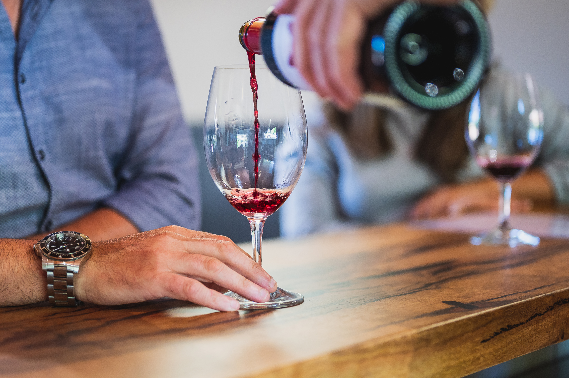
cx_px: 230
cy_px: 191
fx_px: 1042
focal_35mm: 66
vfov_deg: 20.6
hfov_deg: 30.5
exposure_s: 1/250
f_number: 1.8
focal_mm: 50
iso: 800
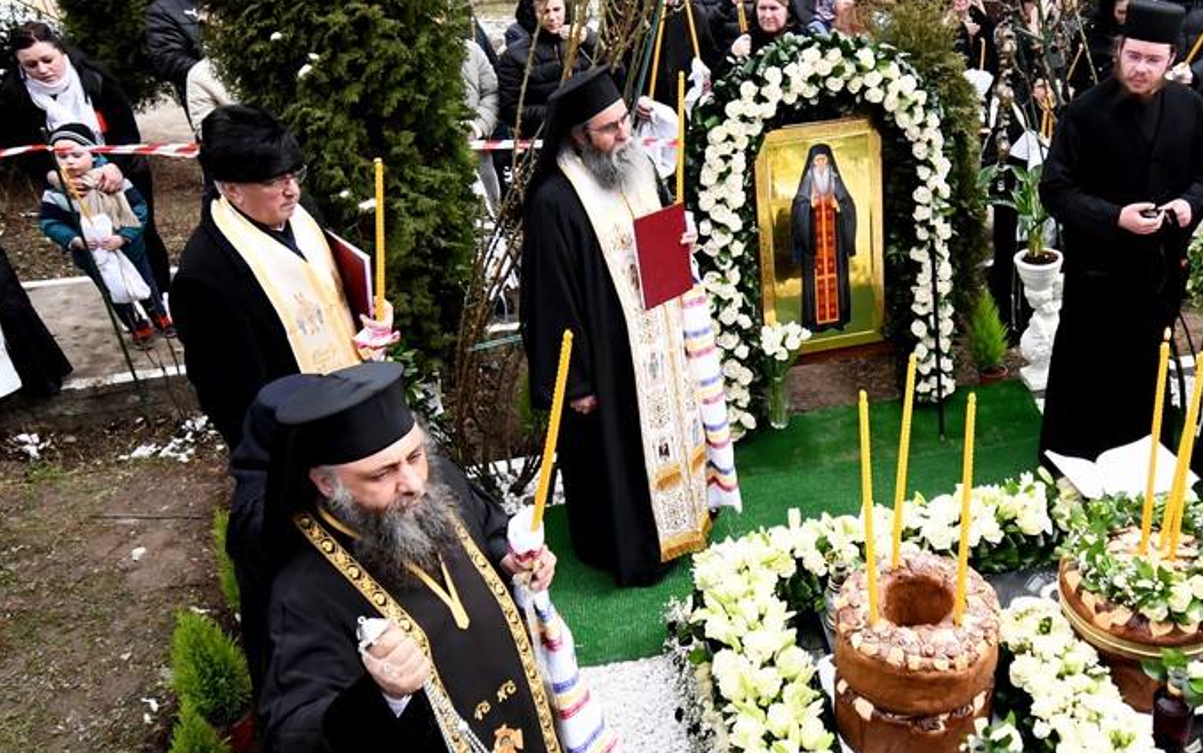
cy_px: 477
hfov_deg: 60.6
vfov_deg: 45.6
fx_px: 886
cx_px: 1024
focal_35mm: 27
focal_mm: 10
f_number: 4.5
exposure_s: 1/1600
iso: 1600
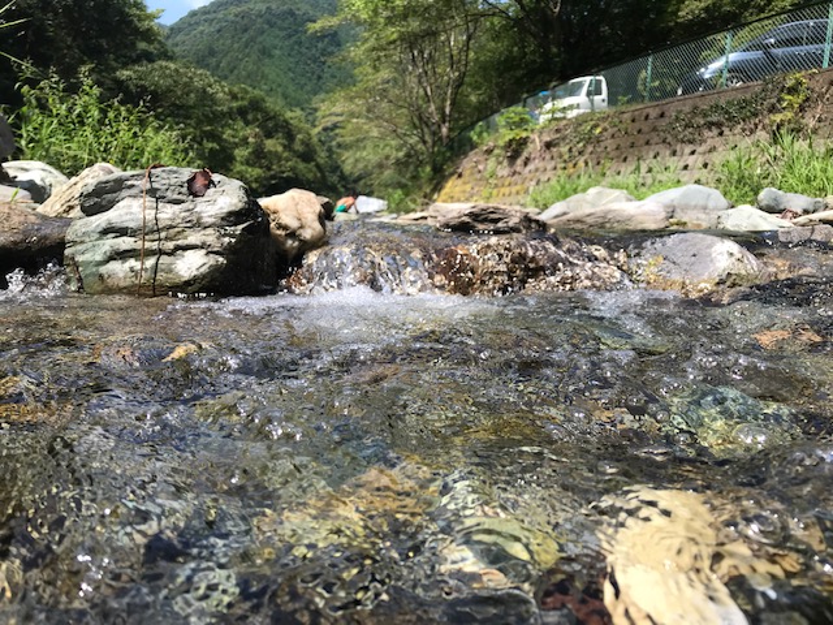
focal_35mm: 28
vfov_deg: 49.7
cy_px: 312
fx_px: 674
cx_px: 416
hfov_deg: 63.4
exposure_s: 1/1244
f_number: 1.8
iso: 20
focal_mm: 3.99
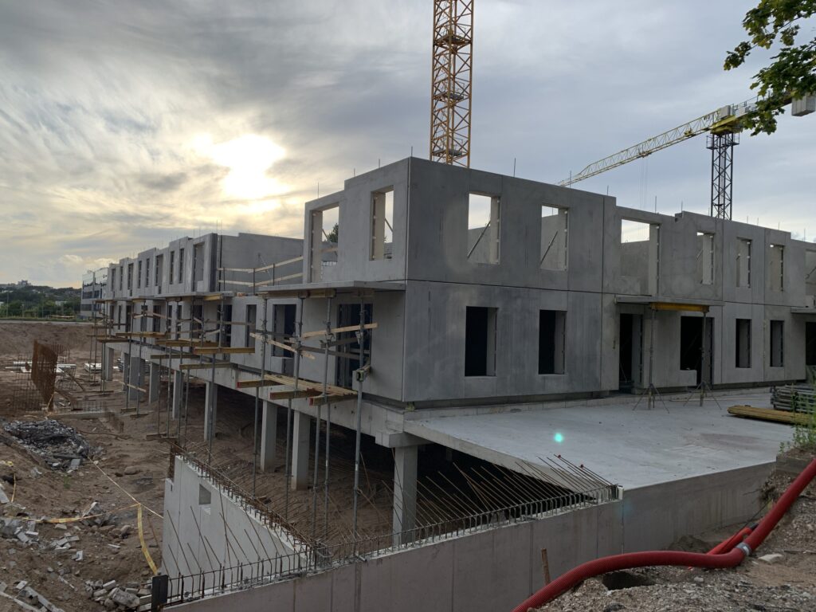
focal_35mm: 26
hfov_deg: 67.3
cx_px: 408
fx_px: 613
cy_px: 306
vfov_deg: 53.1
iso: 25
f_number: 1.8
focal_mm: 4.25
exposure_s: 1/1610
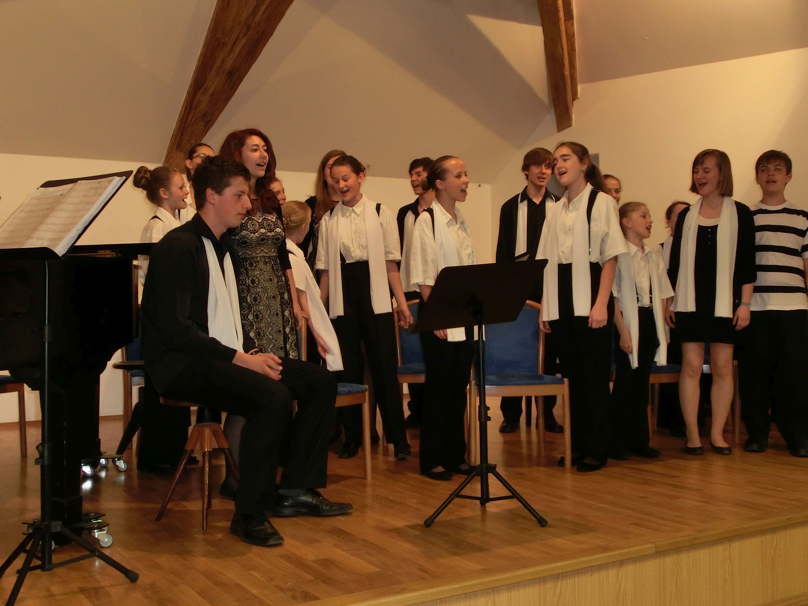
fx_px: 1027
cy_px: 303
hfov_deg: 42.9
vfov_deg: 32.9
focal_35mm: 44
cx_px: 404
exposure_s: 1/40
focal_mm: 7.87
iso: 400
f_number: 4.2
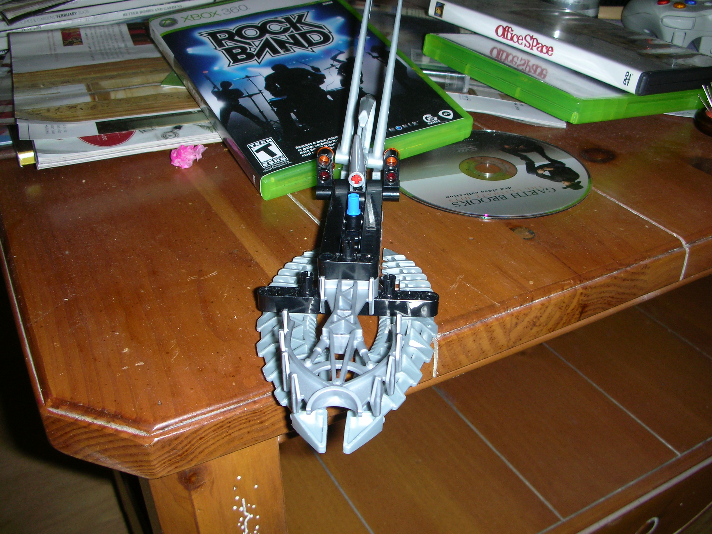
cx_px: 356
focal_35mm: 35
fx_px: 720
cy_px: 267
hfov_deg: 52.6
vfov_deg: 40.7
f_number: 3
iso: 50
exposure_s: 1/60.1
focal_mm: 5.8
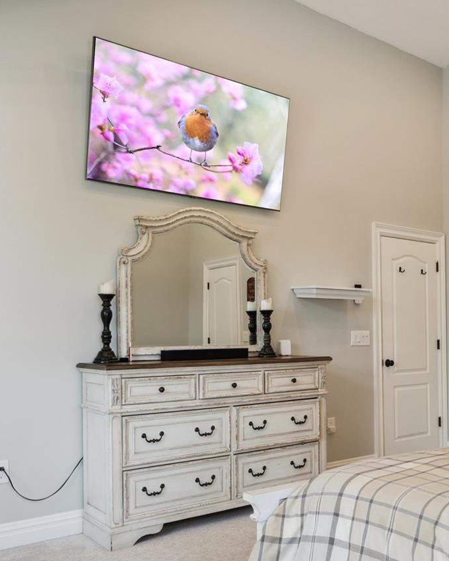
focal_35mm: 36
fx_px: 598
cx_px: 328
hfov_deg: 40.2
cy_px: 342
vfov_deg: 49.9
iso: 200
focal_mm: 16
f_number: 5.6
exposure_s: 1/80
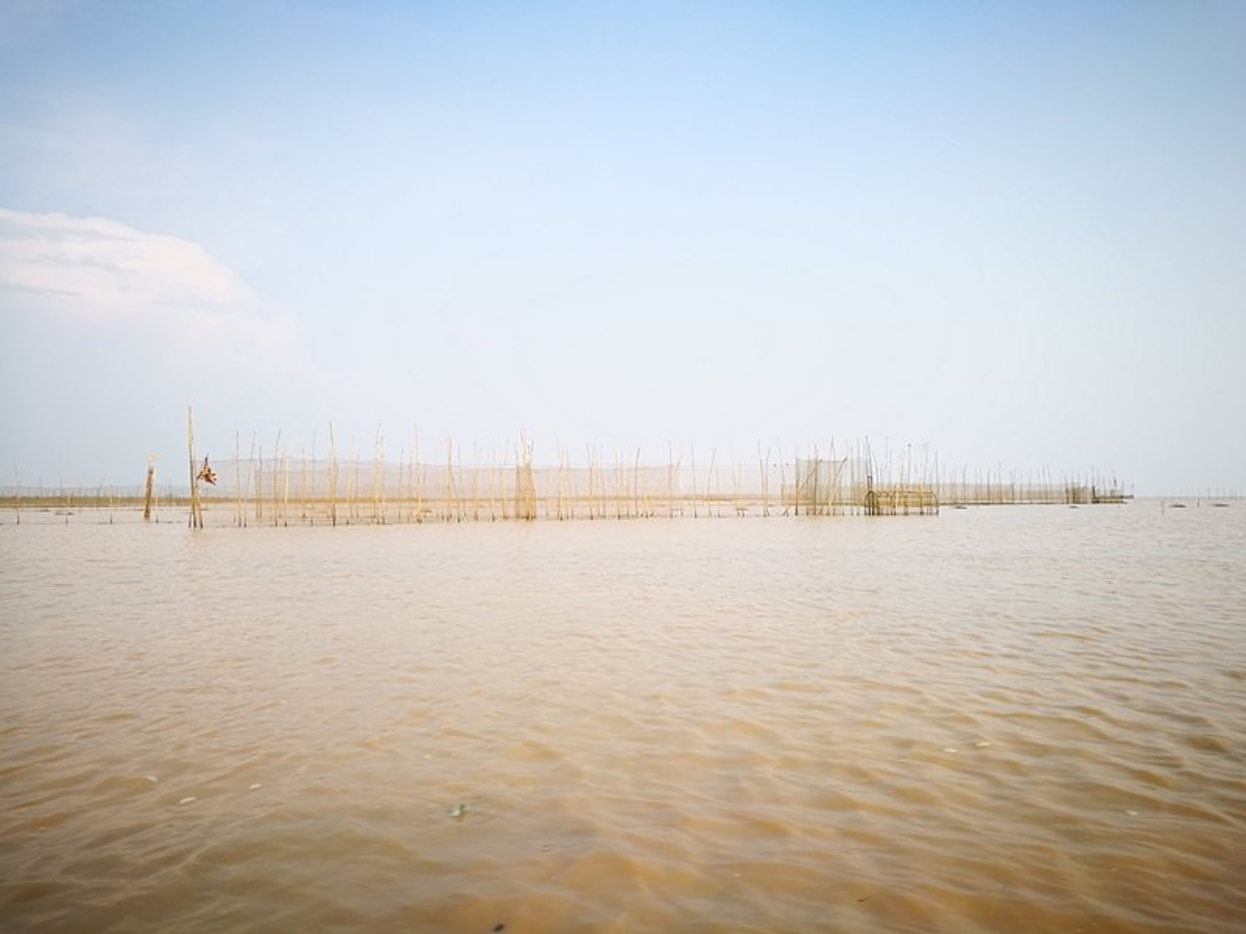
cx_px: 623
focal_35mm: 27
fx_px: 972
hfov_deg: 65.3
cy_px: 467
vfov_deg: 51.4
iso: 50
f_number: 2.2
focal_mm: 4.5
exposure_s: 1/500
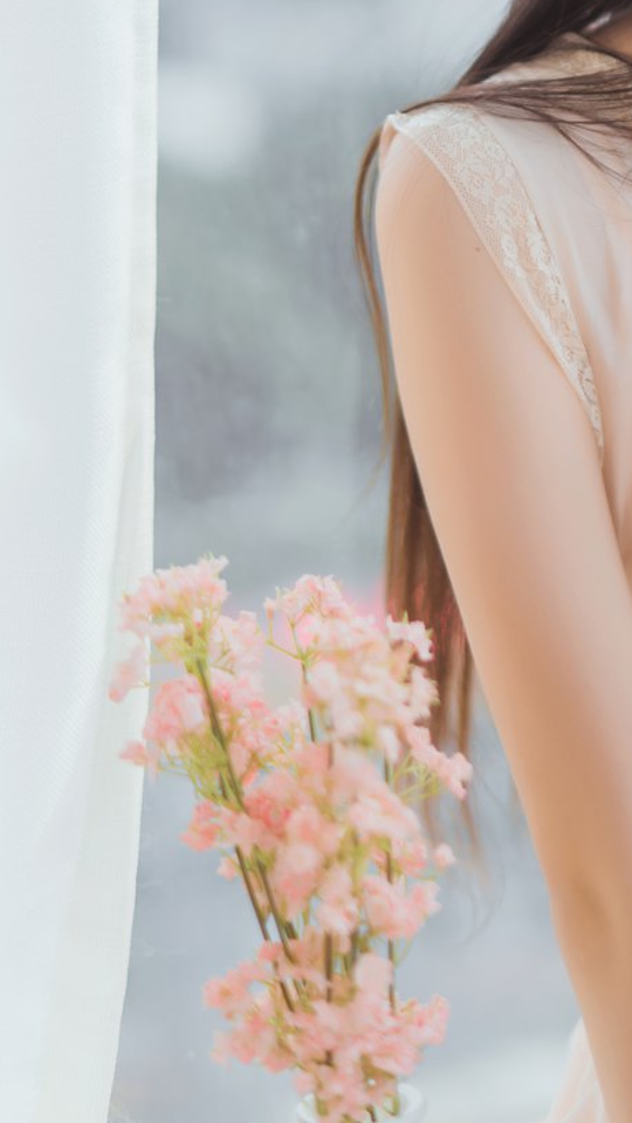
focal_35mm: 115
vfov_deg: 18.1
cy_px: -13
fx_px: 3424
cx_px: 791
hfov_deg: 10.3
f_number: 1.4
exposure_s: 1/400
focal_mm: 50
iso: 100
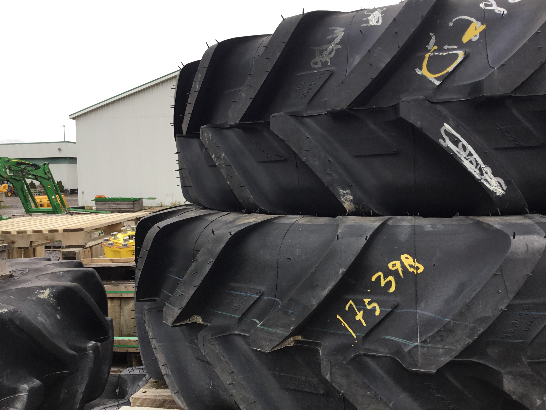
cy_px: 205
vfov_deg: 45.4
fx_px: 489
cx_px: 273
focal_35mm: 31
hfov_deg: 58.4
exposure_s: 1/189
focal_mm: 3.3
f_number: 2.4
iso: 25
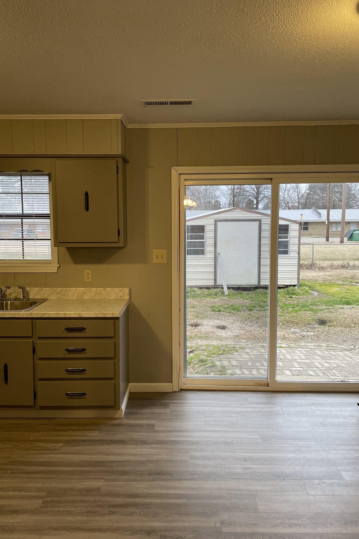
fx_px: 419
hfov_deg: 46.4
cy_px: 270
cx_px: 166
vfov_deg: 65.5
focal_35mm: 28
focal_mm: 4.2
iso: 160
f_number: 1.6
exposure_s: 1/60
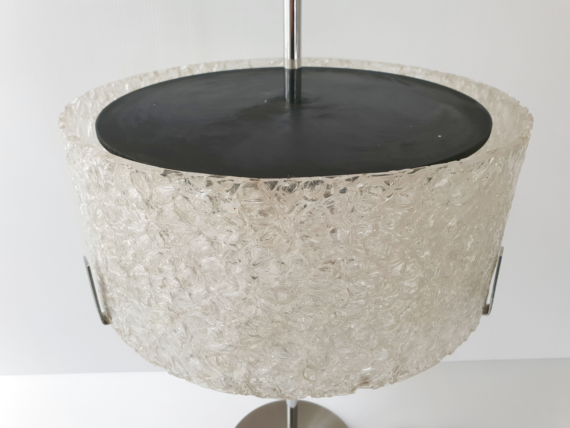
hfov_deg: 67.3
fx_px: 428
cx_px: 285
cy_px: 214
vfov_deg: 53.1
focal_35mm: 26
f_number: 2.4
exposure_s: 1/120
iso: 100
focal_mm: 4.3
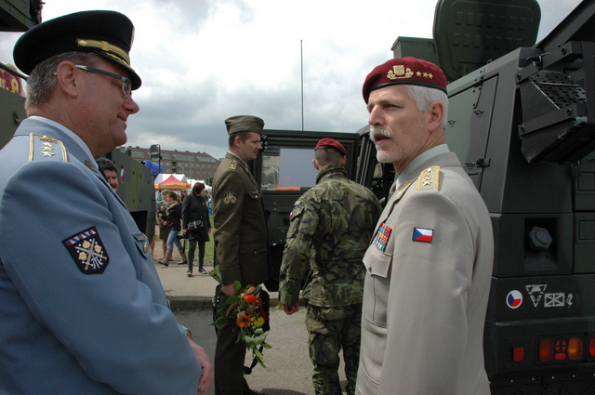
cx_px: 298
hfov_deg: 67.4
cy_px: 198
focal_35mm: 27
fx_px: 446
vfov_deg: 47.8
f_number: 11
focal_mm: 18
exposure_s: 1/500
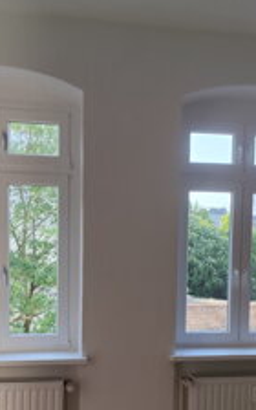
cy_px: 264
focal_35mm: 38
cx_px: 117
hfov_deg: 33.6
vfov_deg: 50.8
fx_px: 424
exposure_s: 1/100
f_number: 1.65
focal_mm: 6.19
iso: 64
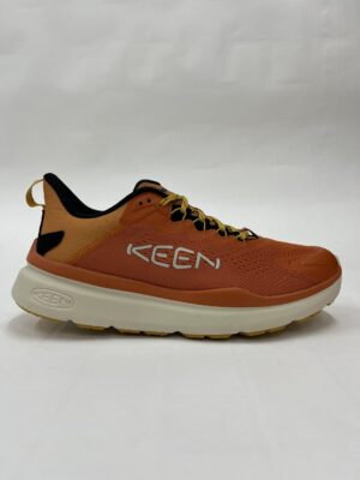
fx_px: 361
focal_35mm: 26
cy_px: 240
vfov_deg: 67.3
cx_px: 180
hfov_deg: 53.1
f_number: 1.6
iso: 100
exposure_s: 1/100
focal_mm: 5.1
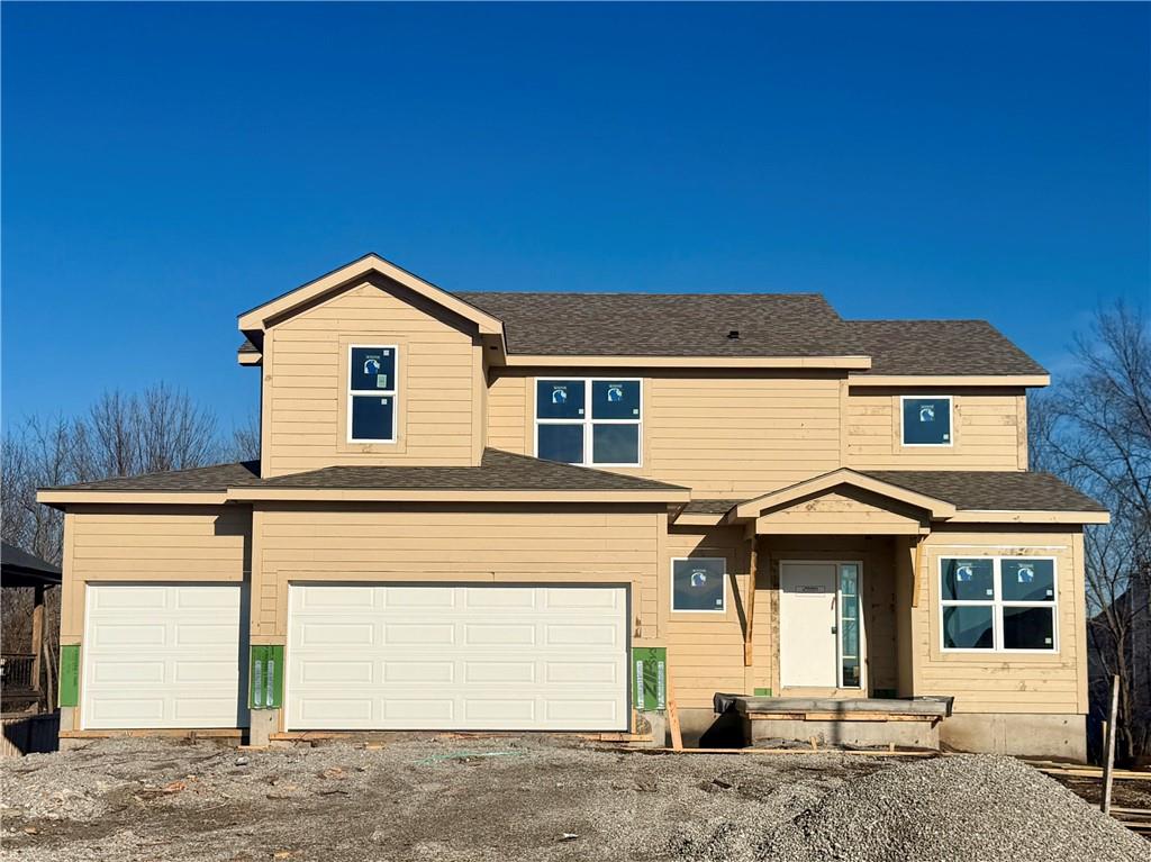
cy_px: 431
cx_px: 576
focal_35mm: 24
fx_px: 798
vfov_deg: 56.8
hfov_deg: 71.6
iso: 80
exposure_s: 1/14286
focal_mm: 6.76
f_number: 1.78
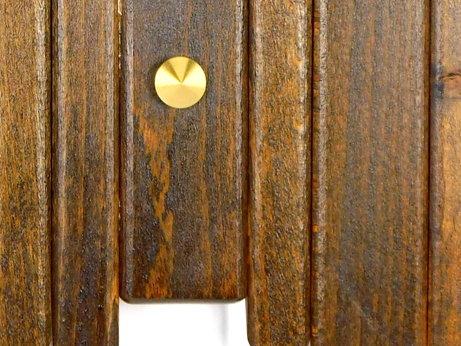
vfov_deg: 8.7
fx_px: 2264
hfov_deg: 11.6
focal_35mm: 170
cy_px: -1
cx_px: 110
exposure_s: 1/60
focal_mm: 9
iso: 125
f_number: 3.8
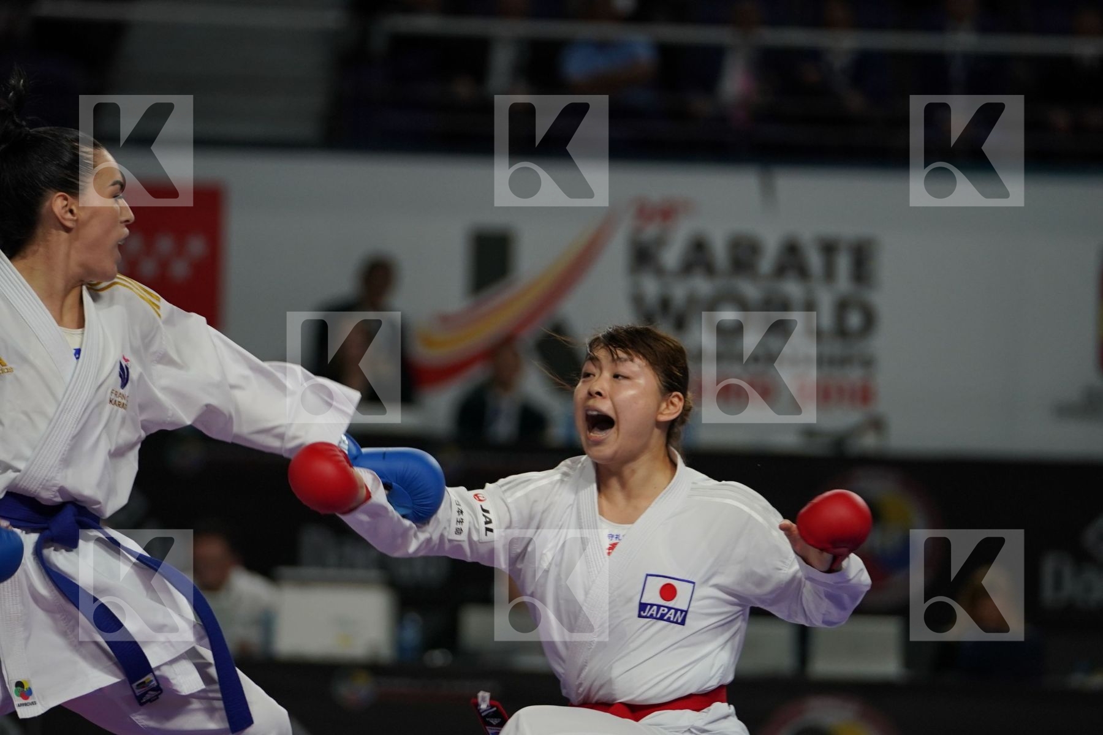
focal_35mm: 241
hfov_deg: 8.5
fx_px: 7383
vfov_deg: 5.7
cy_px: 368
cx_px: 552
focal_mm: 161
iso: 800
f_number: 2.8
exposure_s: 1/1000
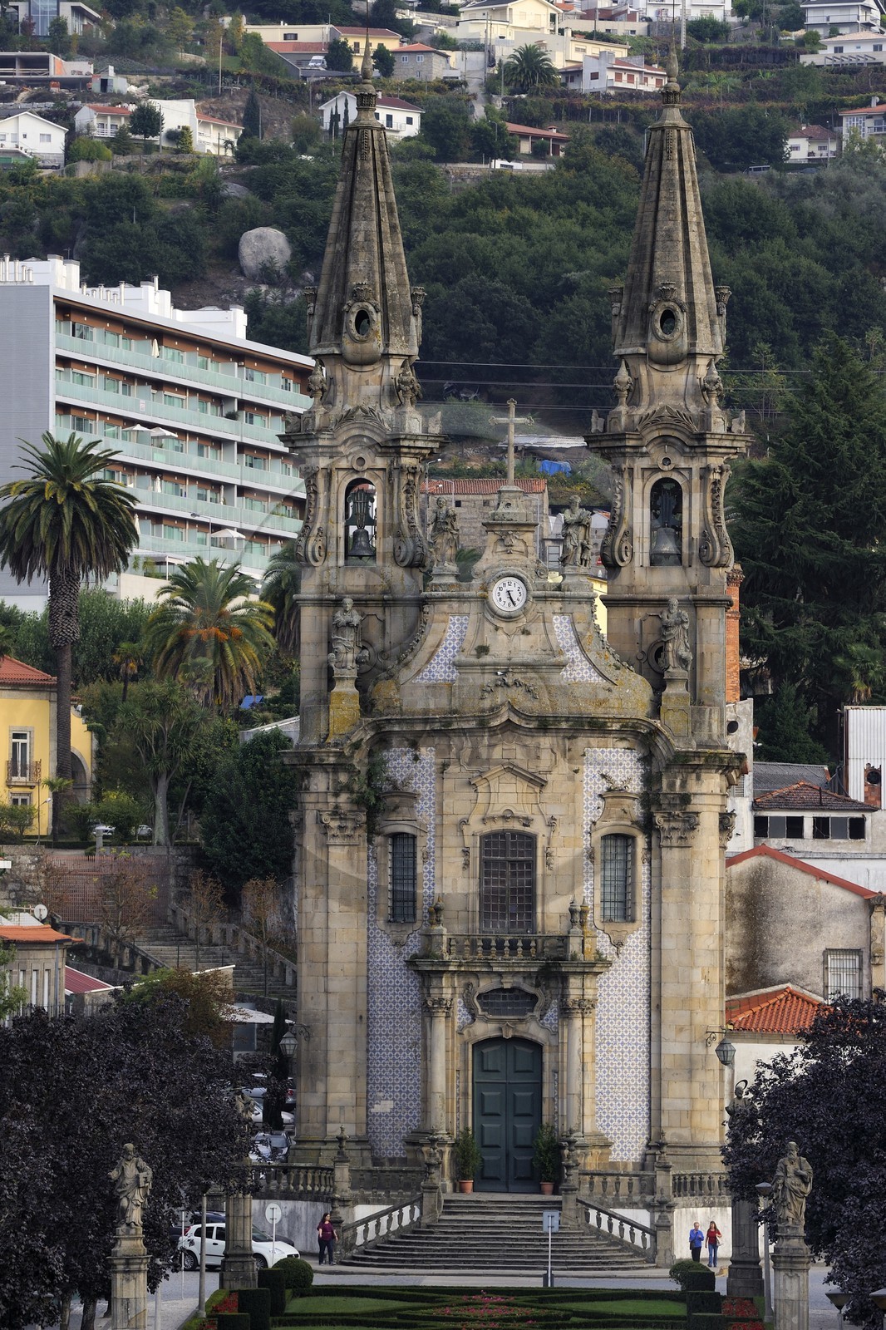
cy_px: 665
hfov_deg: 7.2
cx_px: 443
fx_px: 7017
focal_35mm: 190
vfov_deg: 10.8
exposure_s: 1/250
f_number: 9
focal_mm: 190
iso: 400
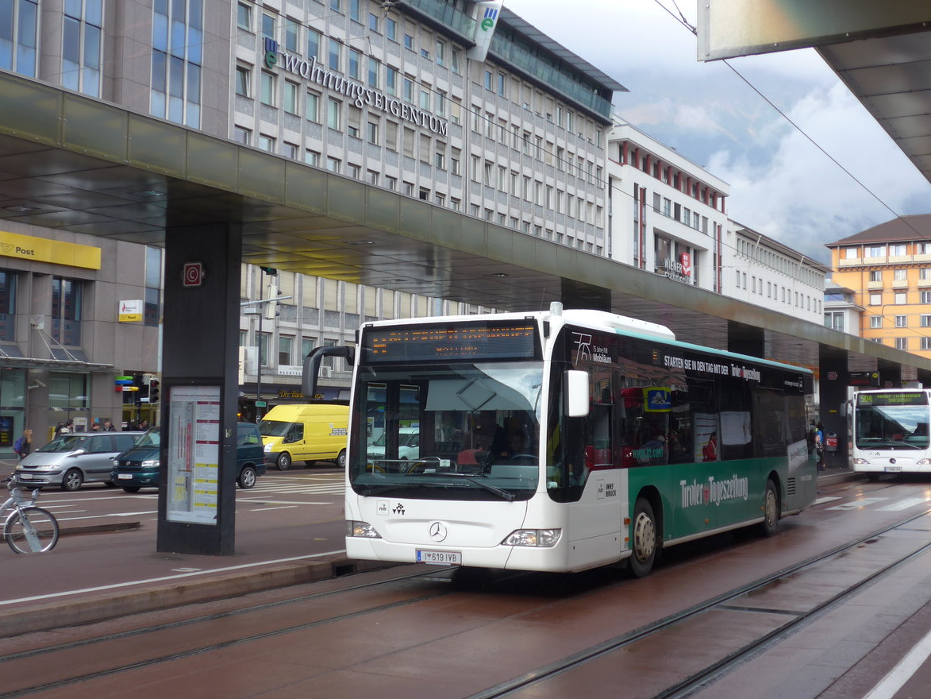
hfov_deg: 42.1
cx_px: 469
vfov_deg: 32.2
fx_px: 1210
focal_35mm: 45
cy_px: 350
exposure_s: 1/640
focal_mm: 9
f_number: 2.8
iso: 80
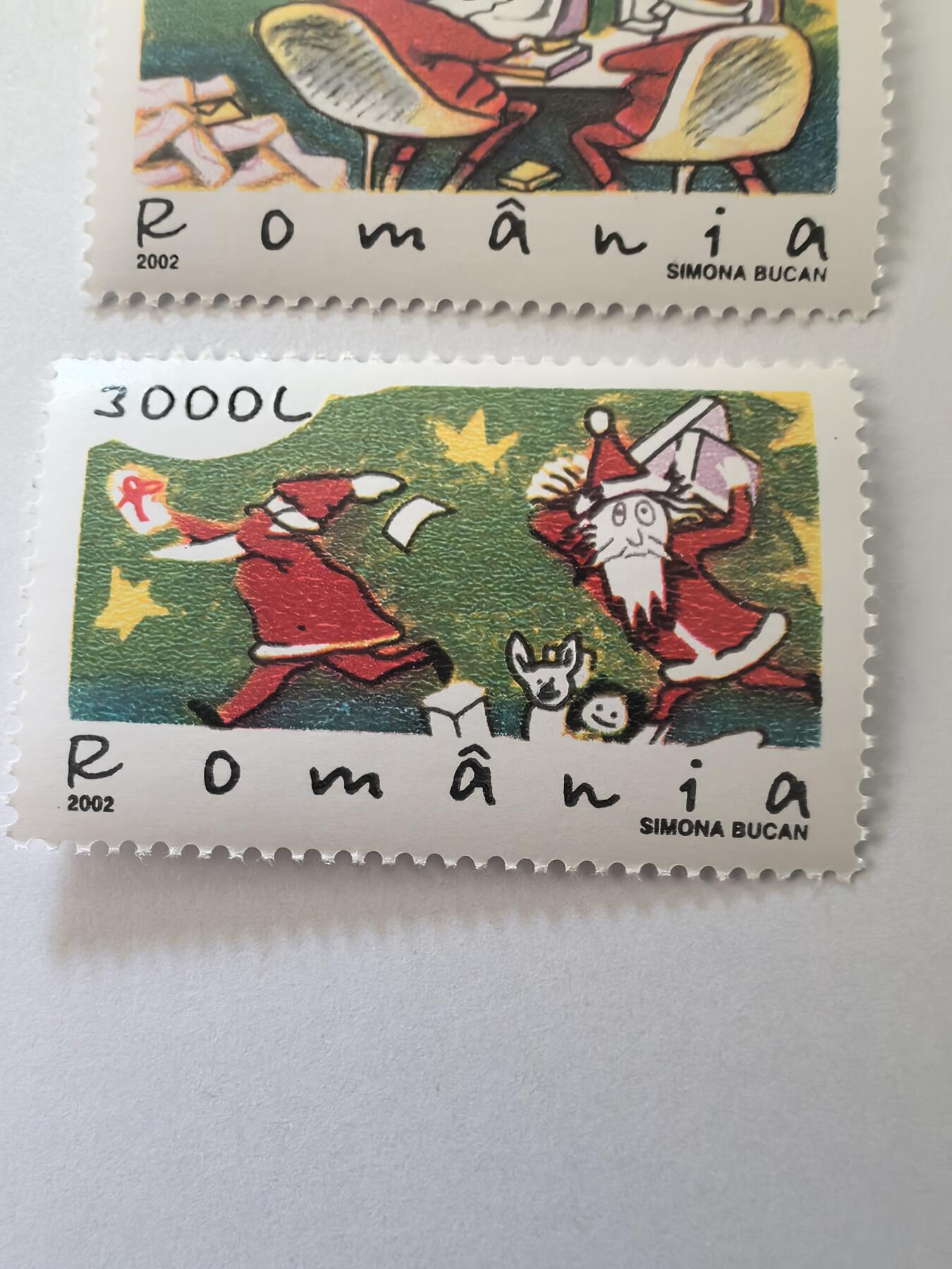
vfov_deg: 65.3
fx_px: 990
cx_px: 476
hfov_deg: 51.4
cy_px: 634
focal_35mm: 27
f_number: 2.2
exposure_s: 1/33.3
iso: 320
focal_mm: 1.95
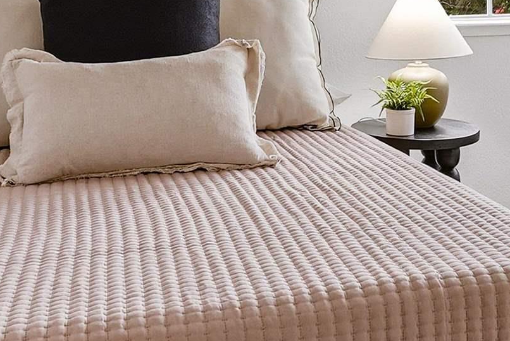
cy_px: -28
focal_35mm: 61
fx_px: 864
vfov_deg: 21.2
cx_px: 358
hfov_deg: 32.5
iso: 250
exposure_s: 1/200
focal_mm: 16
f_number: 8
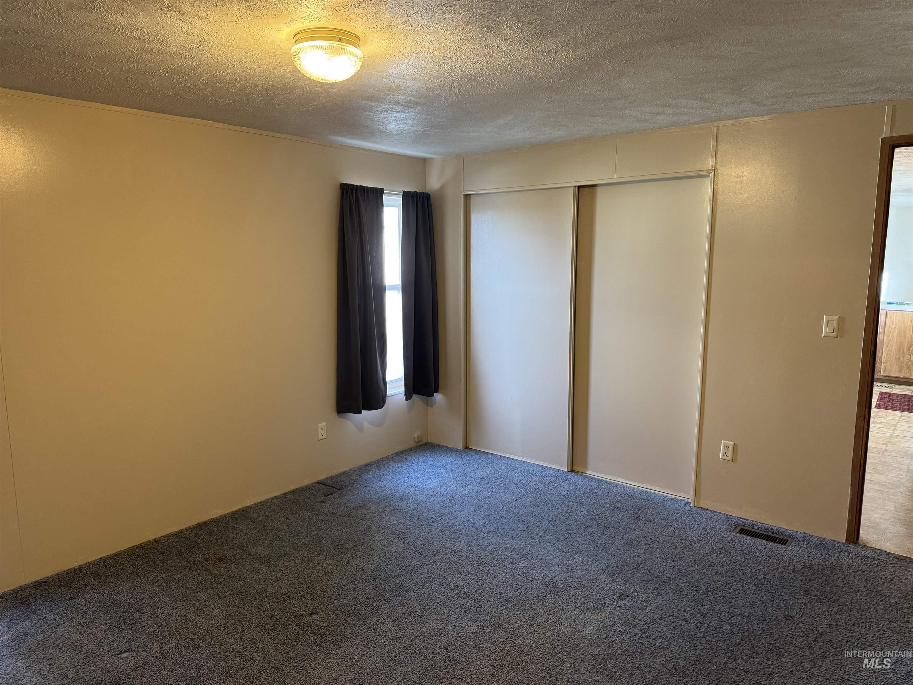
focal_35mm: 24
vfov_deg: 56.8
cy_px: 342
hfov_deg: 71.6
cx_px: 456
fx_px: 633
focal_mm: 6.76
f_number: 1.78
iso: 250
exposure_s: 1/60
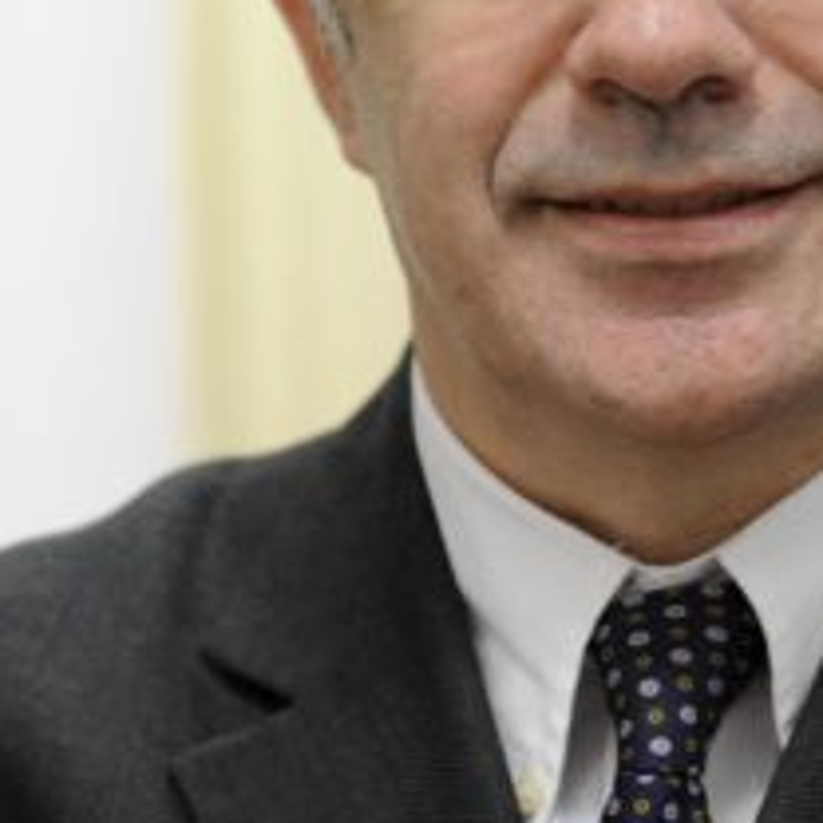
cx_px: 700
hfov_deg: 9.3
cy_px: 148
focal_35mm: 188
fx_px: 5057
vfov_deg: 9.3
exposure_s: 1/125
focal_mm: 66
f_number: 4
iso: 2500
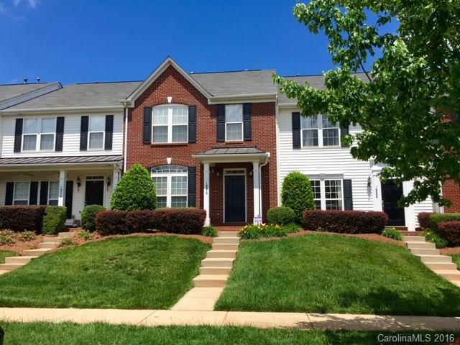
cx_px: 230
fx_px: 385
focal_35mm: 29
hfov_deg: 61.7
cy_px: 172
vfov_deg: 48.2
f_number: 2.2
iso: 25
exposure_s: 1/1326
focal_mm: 4.15
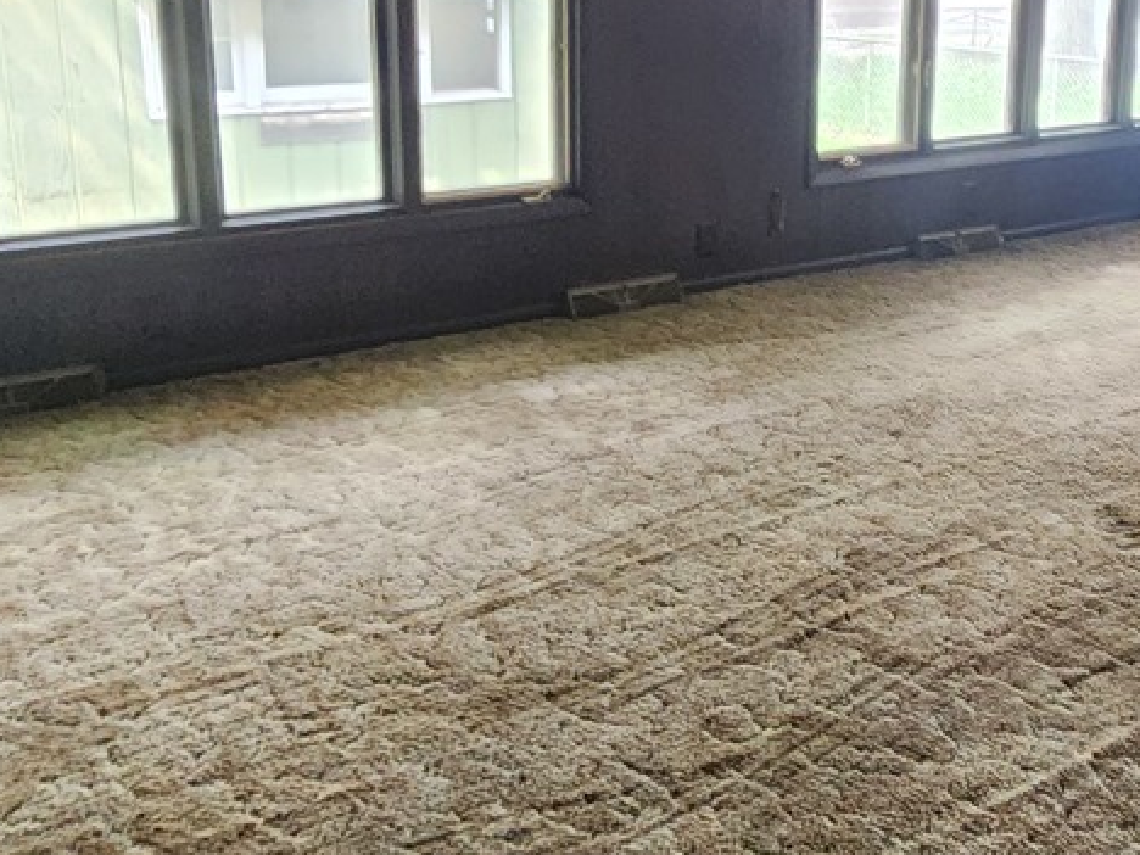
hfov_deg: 46.3
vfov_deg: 35.9
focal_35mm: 40
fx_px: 1317
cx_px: 728
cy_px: 385
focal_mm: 2.2
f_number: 2.2
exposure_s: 1/60
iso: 320
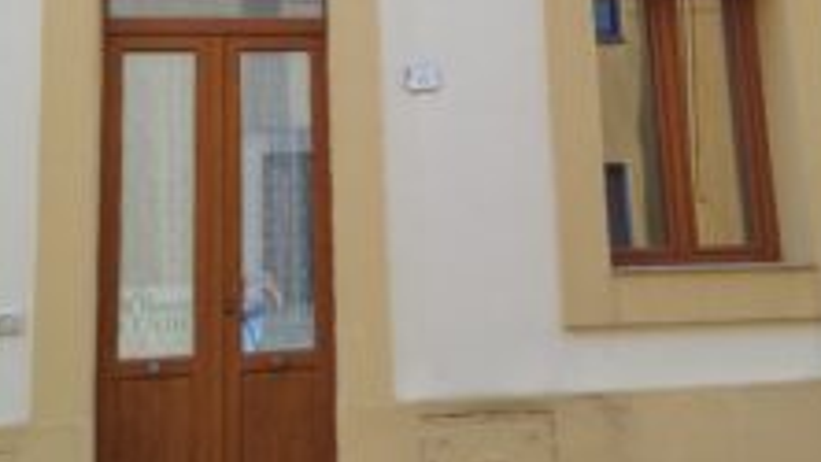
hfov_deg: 42.1
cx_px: 425
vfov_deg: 23.8
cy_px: 48
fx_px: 1067
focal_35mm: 49
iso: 100
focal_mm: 4.71
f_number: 1.7
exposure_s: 1/221
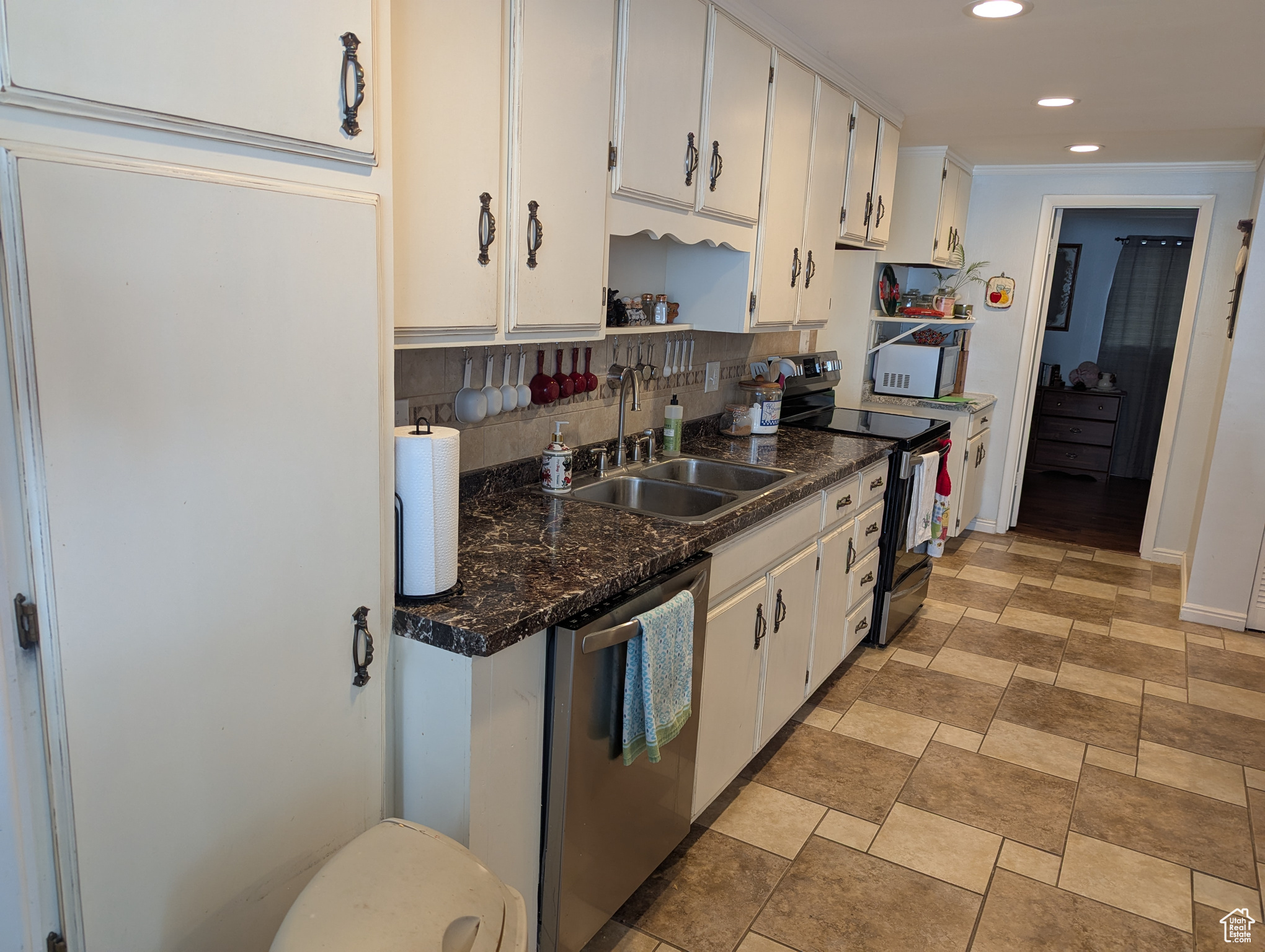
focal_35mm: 24
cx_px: 632
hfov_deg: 71.5
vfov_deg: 56.9
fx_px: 878
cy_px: 476
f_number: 1.85
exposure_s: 1/40
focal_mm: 6.81
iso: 127
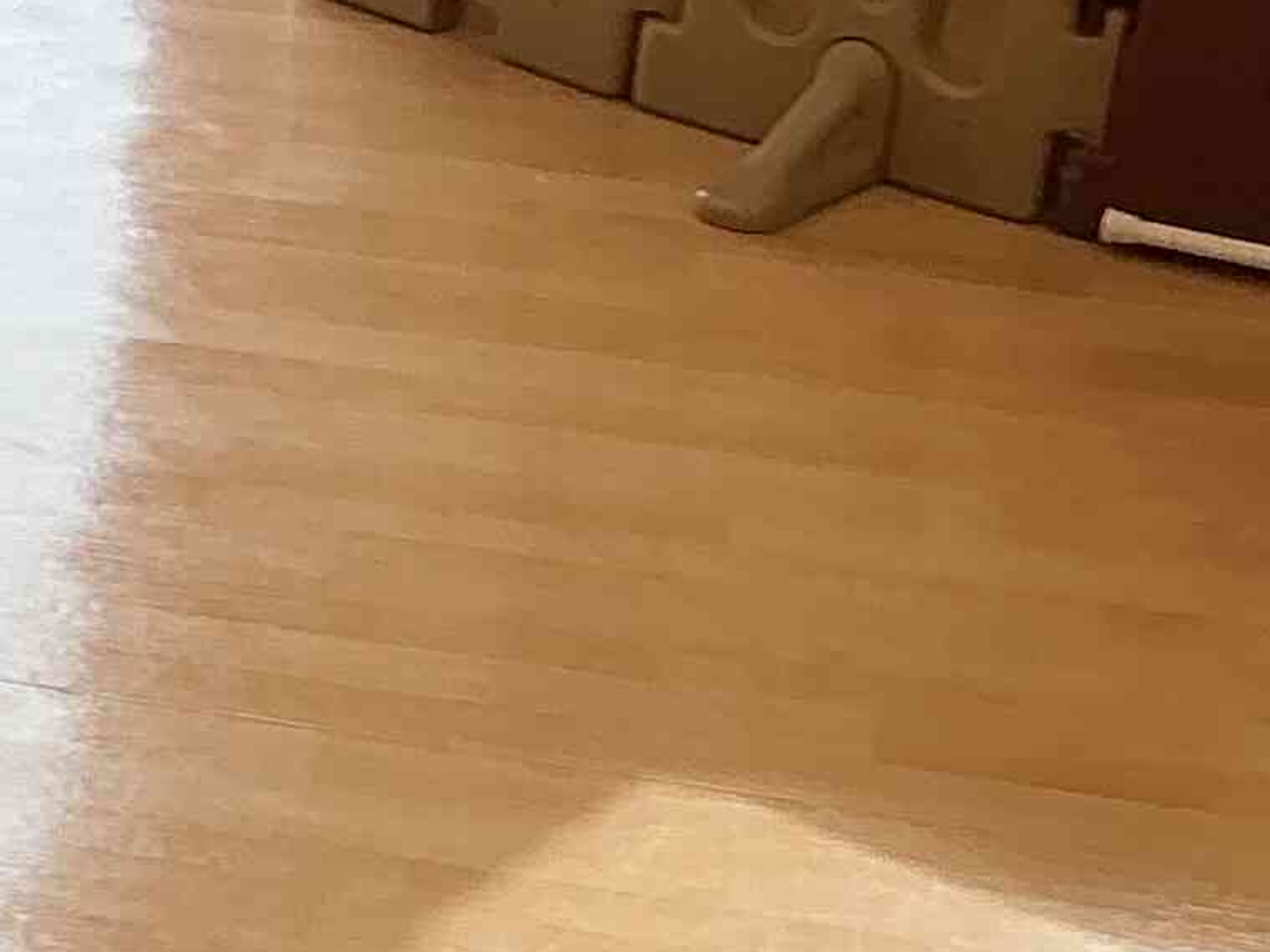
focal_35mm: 154
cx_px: -1968
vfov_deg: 9.6
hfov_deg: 10.6
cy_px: 303
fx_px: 5649
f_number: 1.8
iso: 20
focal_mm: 3
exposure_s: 1/166
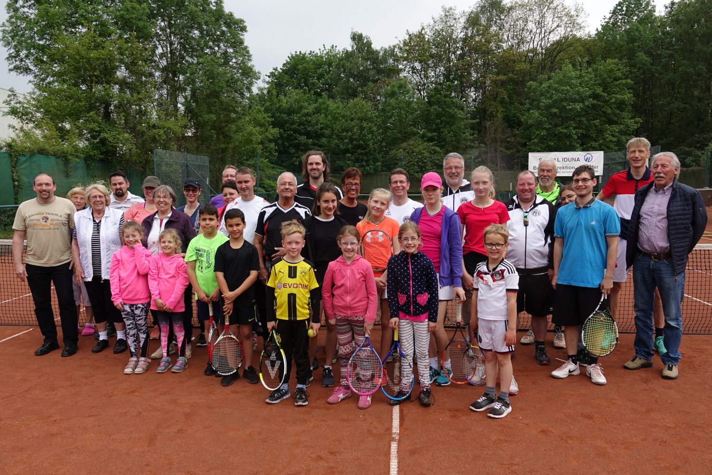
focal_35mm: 24
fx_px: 475
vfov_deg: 53.1
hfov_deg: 73.7
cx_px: 356
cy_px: 238
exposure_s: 1/250
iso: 100
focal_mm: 8.8
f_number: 3.2
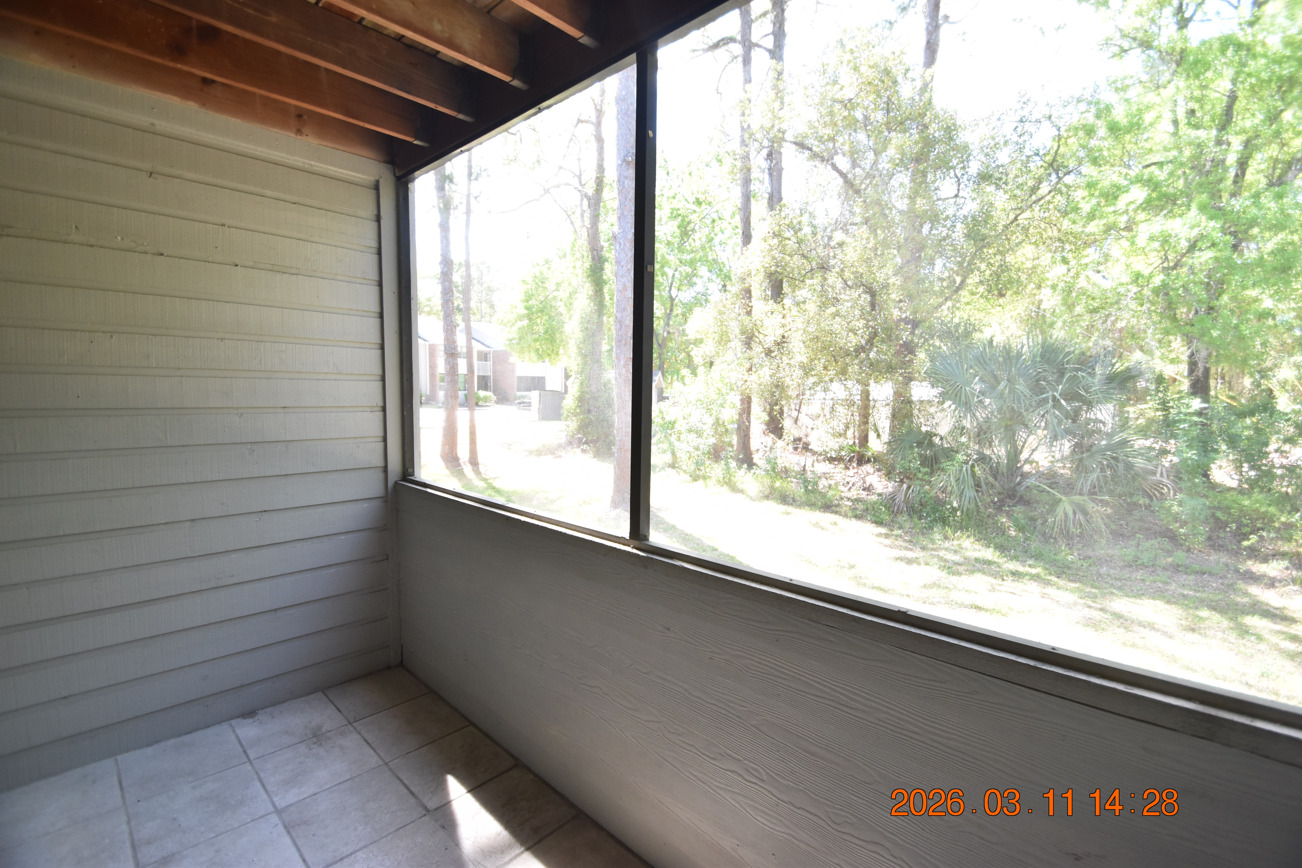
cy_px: 434
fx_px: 542
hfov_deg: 100.4
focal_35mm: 15
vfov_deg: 77.3
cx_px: 651
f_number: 3.5
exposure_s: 1/250
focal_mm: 10
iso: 800
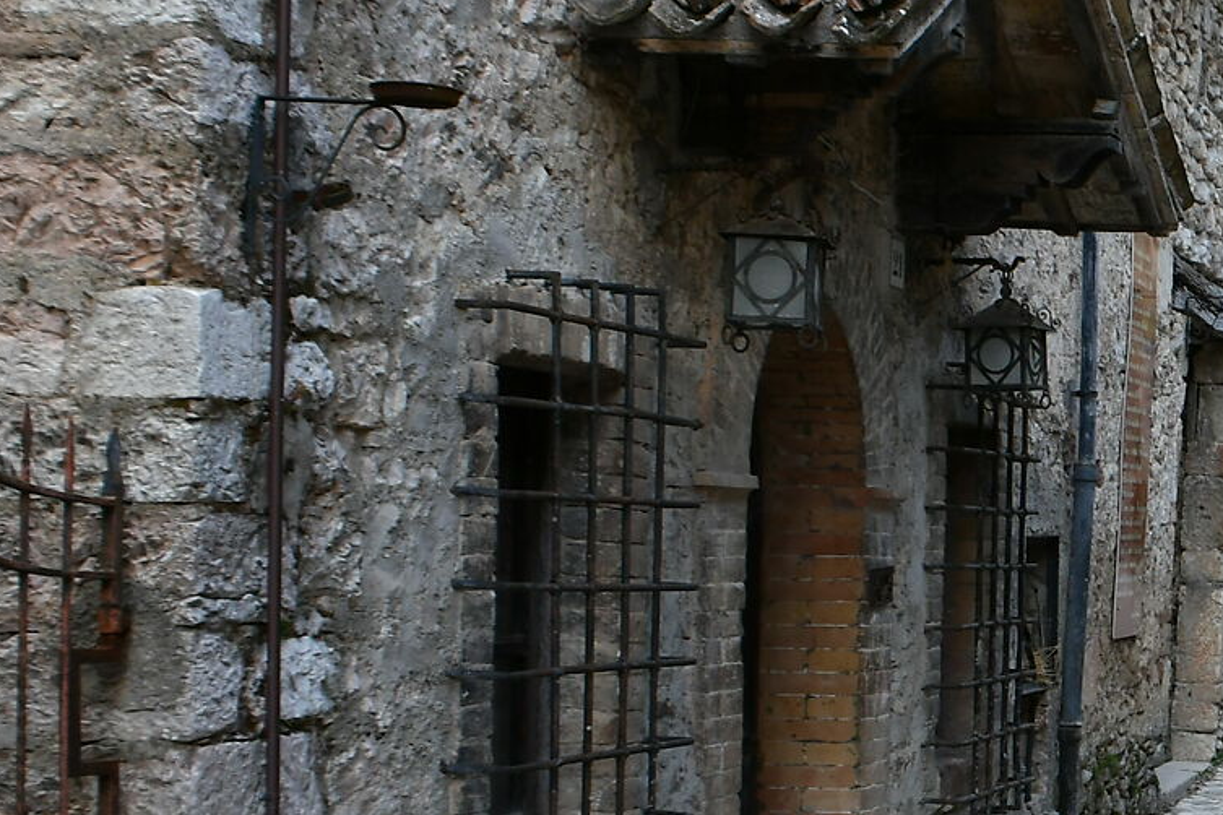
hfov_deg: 21.7
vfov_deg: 15.9
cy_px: 533
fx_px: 2921
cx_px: 1523
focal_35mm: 86
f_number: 5
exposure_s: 1/100
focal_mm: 18
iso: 100
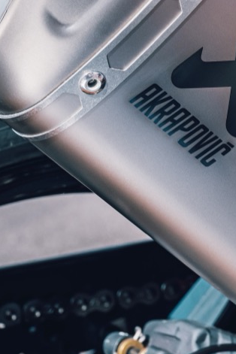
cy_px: 80
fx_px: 1711
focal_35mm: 174
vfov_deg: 11.8
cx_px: 298
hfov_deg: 7.8
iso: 200
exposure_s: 1/250
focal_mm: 40
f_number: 8
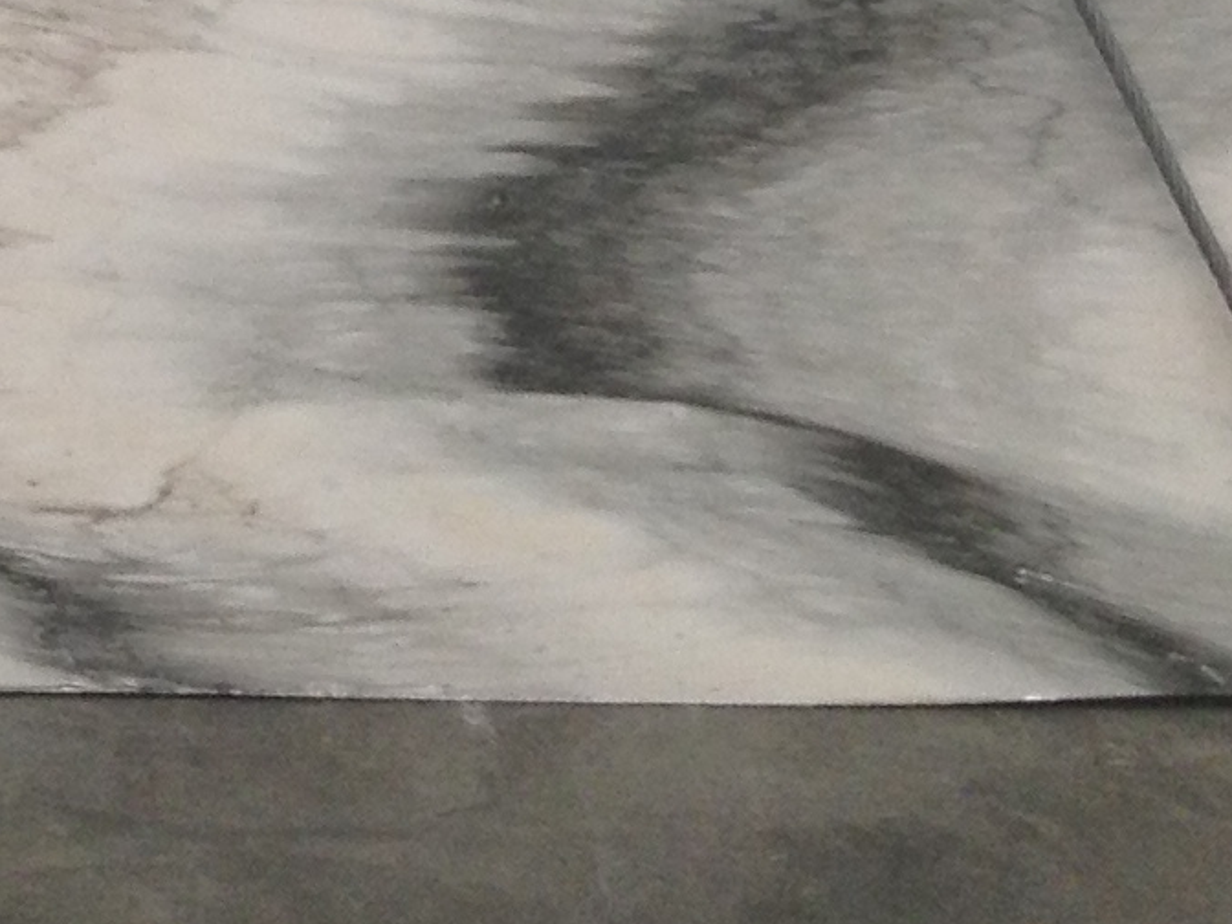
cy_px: -1124
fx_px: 6050
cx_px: -911
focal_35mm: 170
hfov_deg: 10.9
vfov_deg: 8.2
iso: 64
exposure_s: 1/30
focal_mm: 4.28
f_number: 2.4
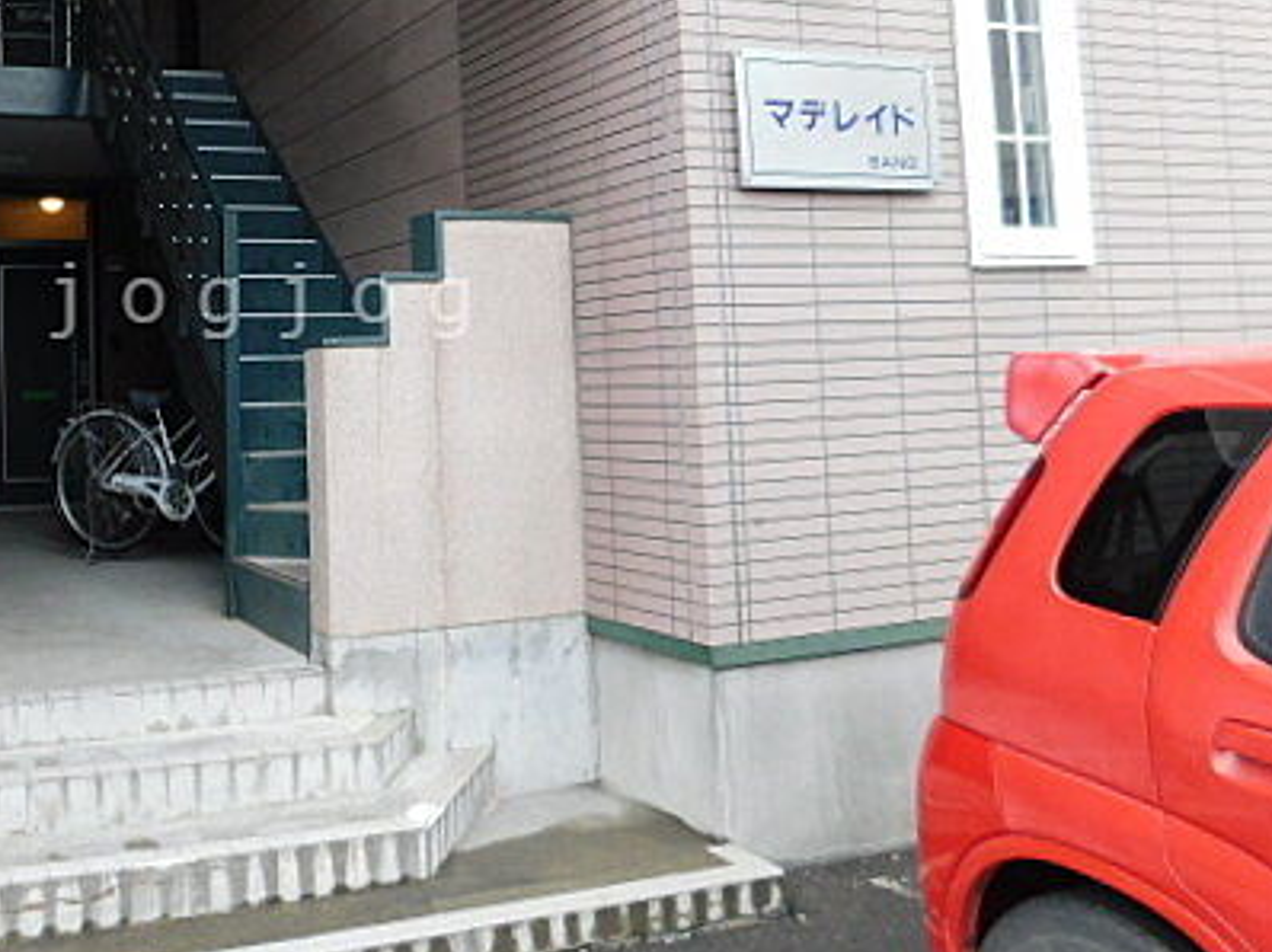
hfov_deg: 47.6
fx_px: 1359
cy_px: 300
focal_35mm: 37
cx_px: 268
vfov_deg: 38.1
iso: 125
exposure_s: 1/60
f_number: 3
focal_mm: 4
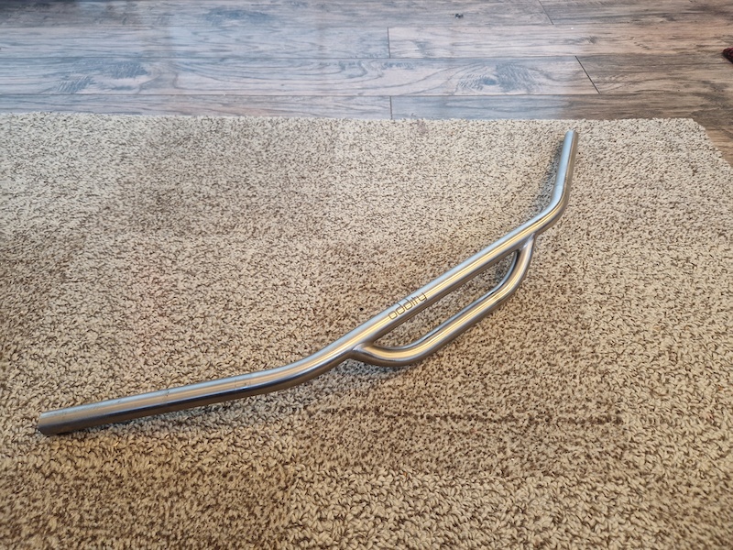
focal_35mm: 23
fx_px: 487
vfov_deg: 58.9
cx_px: 366
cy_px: 275
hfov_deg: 73.9
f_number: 1.8
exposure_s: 1/60
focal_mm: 5.4
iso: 64
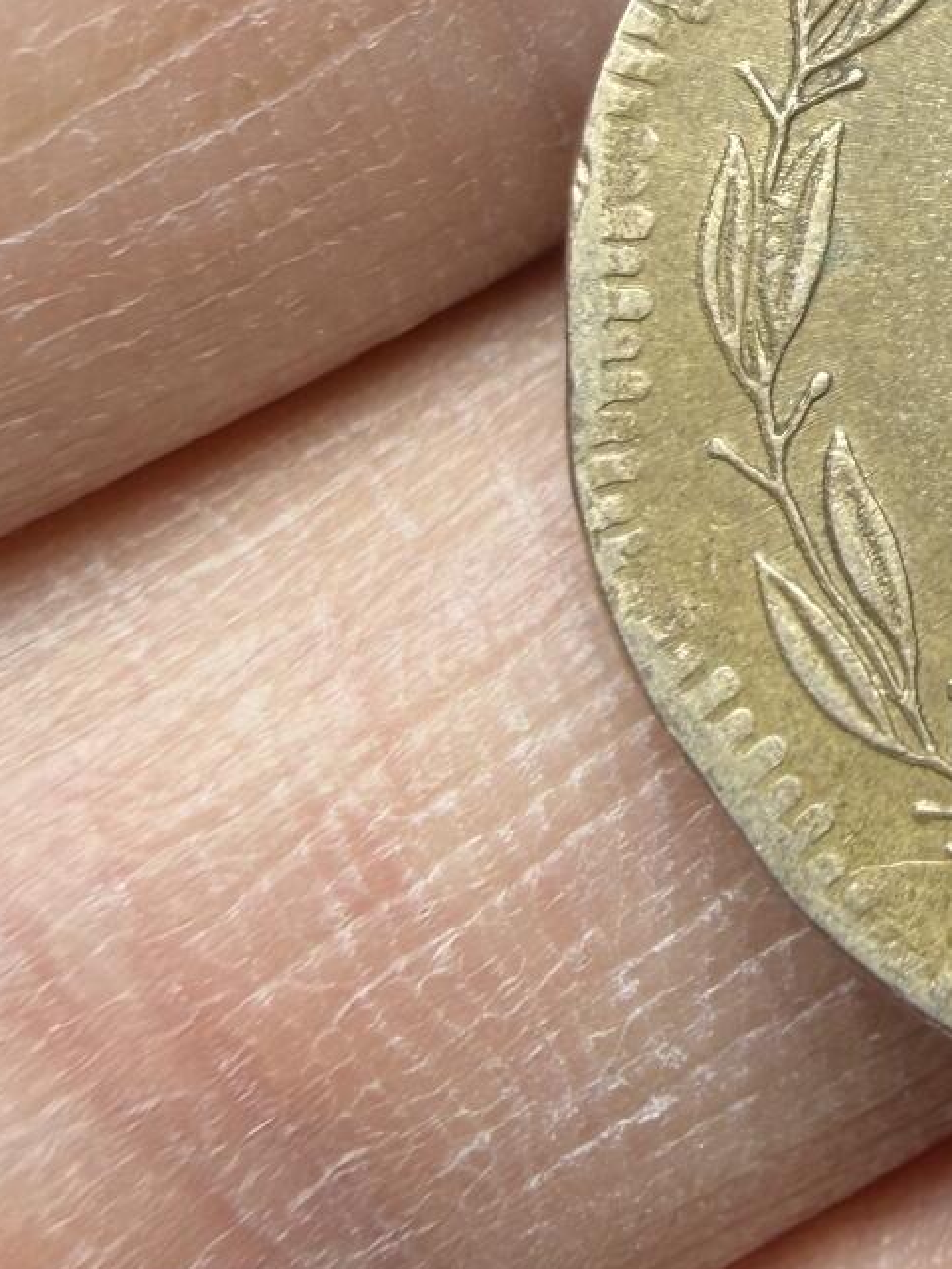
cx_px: 1294
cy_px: 222
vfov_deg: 26.1
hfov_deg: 18.5
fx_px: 2676
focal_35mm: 73
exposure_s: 1/121
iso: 50
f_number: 2.2
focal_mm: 2.22
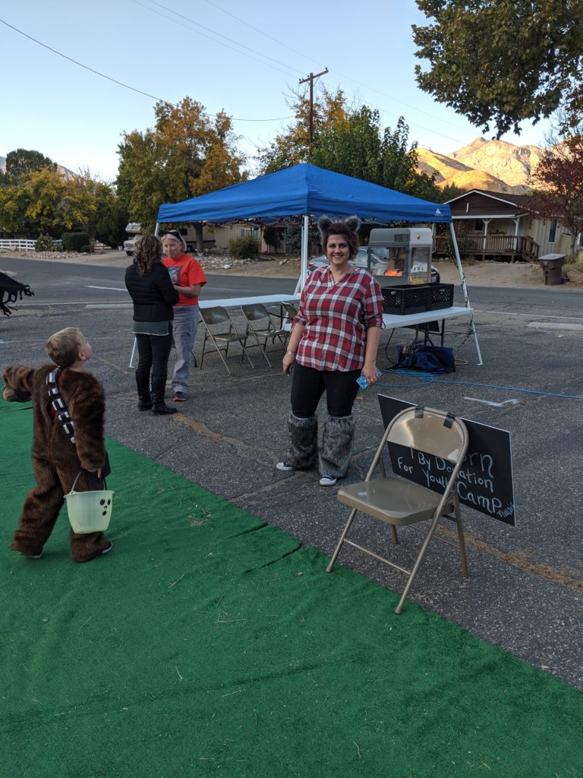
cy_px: 389
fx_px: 606
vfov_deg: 65.3
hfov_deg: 51.4
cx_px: 292
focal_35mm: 27
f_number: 1.8
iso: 50
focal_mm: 4.44
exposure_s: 1/688
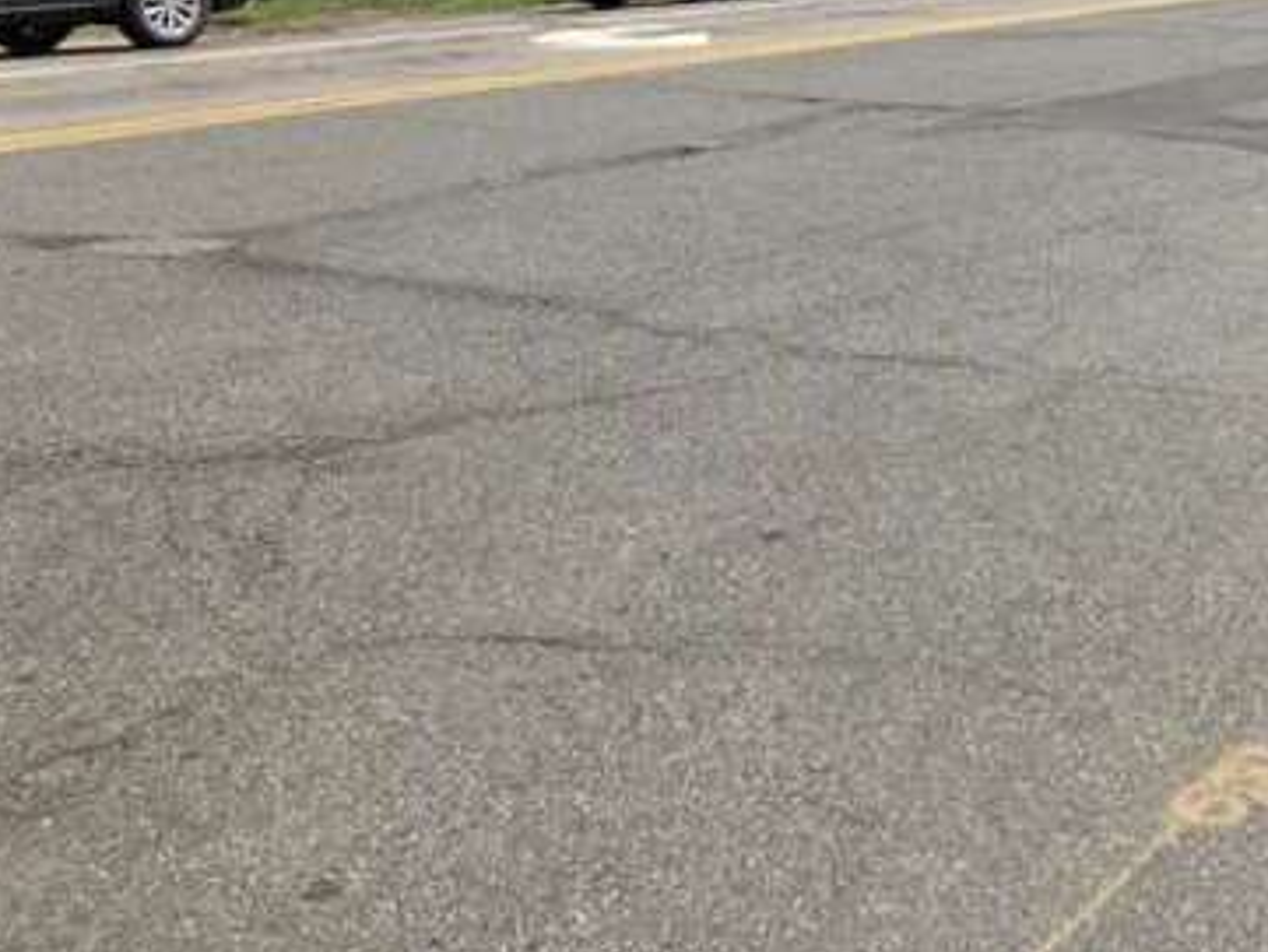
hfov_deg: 28.4
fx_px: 2272
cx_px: 1387
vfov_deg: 22.4
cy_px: -84
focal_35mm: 62
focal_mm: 4
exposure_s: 1/1946
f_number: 1.8
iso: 20
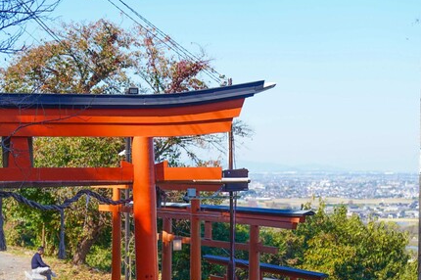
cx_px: 117
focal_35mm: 85
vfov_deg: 15.9
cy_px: 241
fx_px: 993
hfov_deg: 23.7
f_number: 2.8
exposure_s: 1/800
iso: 100
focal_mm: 43
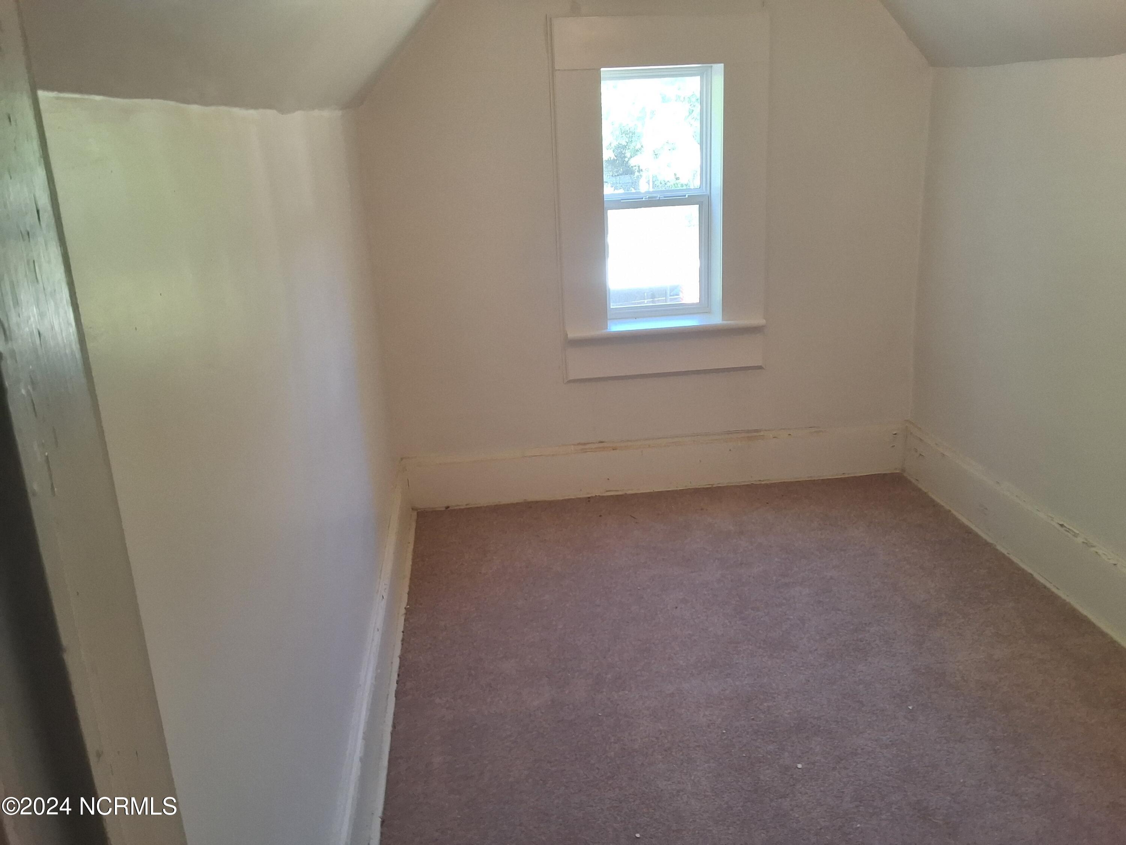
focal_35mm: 28
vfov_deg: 49.7
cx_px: 563
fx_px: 911
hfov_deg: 63.4
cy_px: 422
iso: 40
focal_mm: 2.91
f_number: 1.9
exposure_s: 1/60
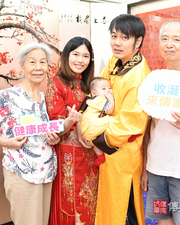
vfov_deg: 37.3
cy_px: 112
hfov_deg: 30.2
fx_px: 333
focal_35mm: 50
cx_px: 83
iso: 1000
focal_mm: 35
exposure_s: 1/200
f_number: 4.5
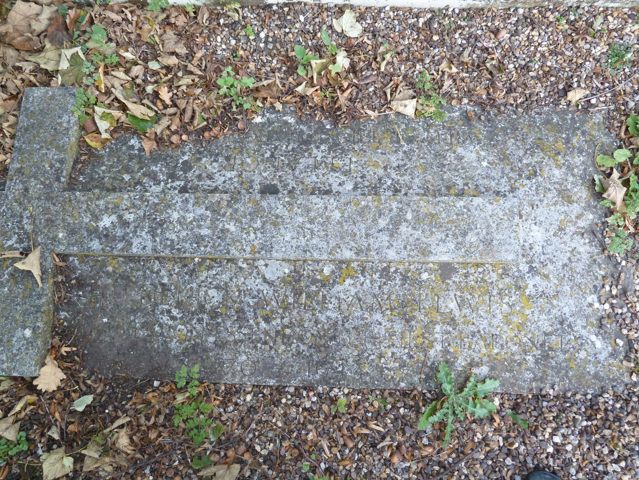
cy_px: 240
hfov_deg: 69.4
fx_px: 461
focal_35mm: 25
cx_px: 320
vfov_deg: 54.9
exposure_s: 1/30
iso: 100
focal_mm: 4.1
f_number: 3.3
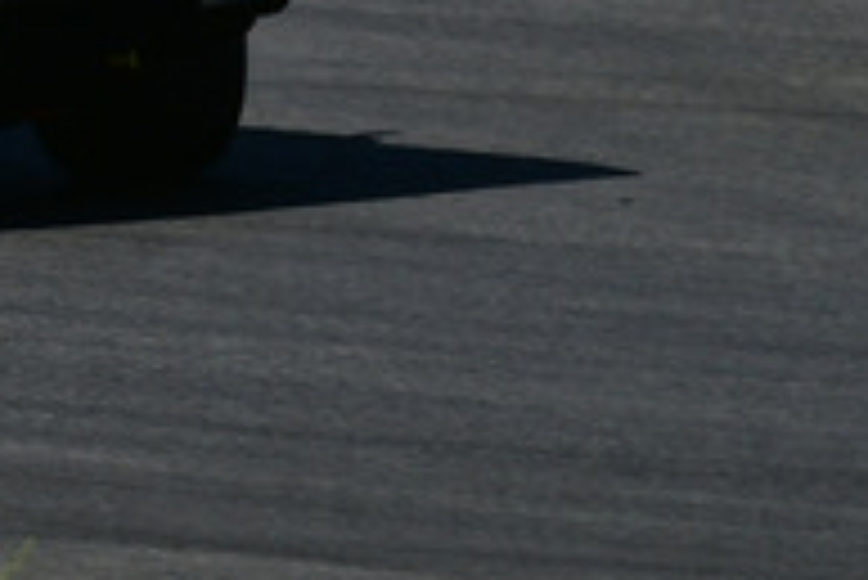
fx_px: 47919
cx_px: -517
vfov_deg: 0.7
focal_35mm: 1986
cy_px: -567
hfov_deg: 1.0
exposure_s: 1/640
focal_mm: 320
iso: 500
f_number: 13
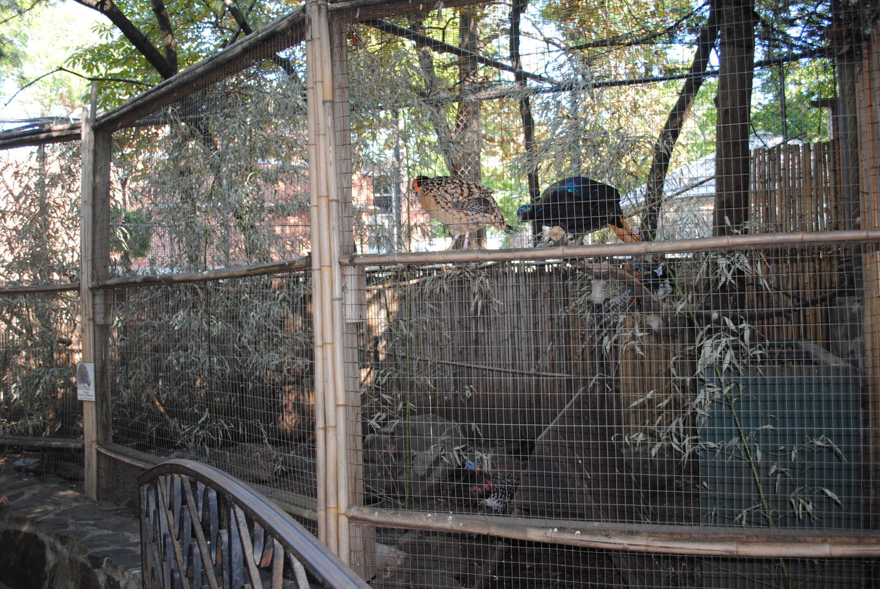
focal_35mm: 33
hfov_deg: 57.2
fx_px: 808
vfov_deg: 40.1
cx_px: 440
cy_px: 294
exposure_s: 1/60
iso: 200
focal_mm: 22
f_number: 3.8
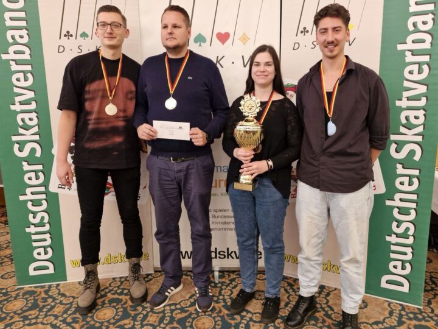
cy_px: 164
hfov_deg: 73.9
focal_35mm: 23
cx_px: 219
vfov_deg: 58.9
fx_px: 291
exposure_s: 1/100
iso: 640
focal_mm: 5.54
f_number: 1.8
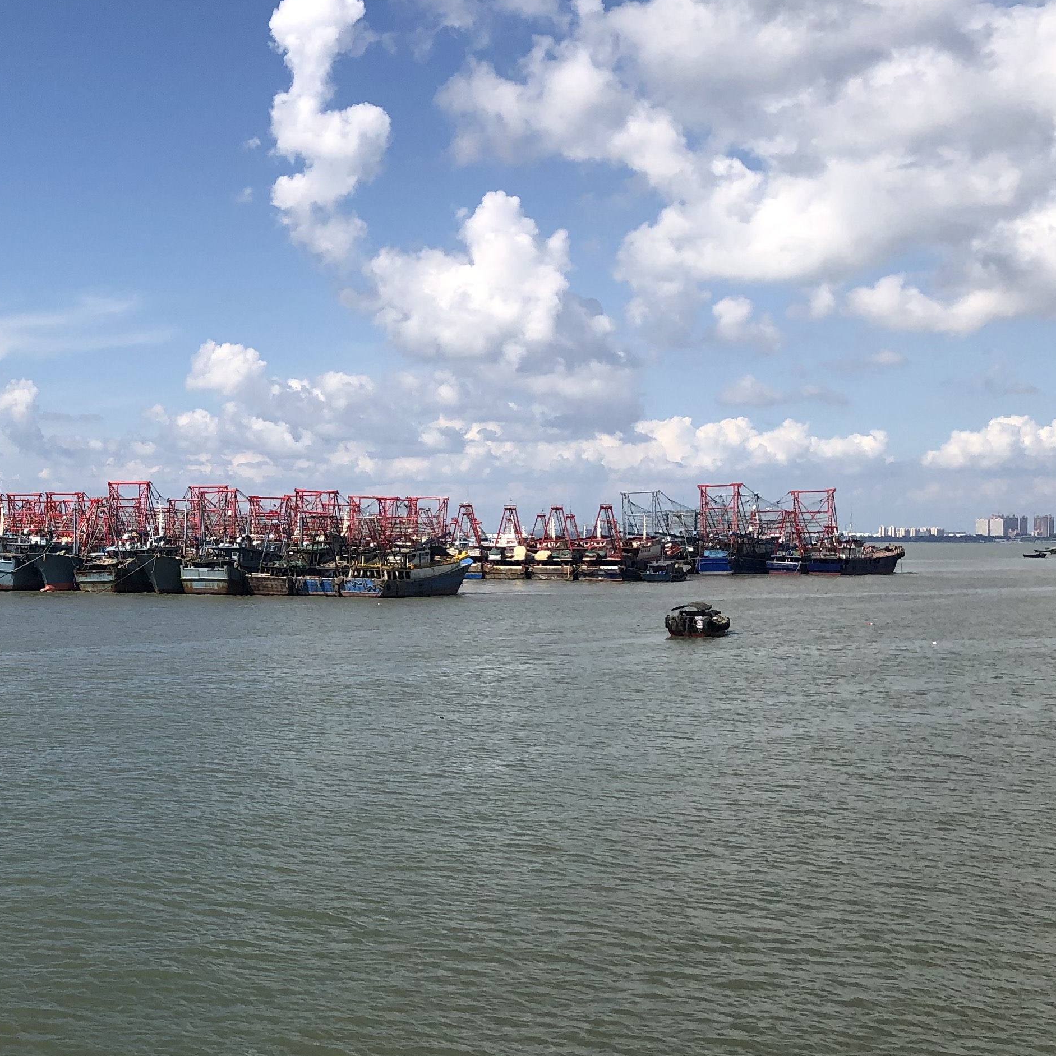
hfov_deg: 29.9
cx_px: -7
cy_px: 589
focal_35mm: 53
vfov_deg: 32.2
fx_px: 1829
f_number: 1.8
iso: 25
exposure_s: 1/3003
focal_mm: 3.99
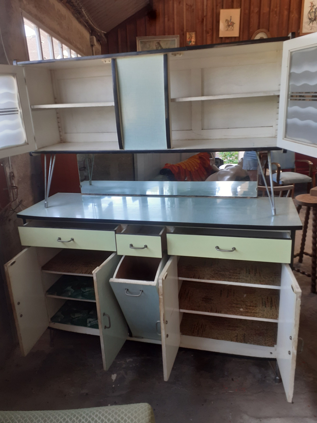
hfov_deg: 51.4
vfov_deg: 65.3
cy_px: 212
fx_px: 330
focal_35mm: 27
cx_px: 158
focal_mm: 3.6
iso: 50
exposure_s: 1/50
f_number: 1.9
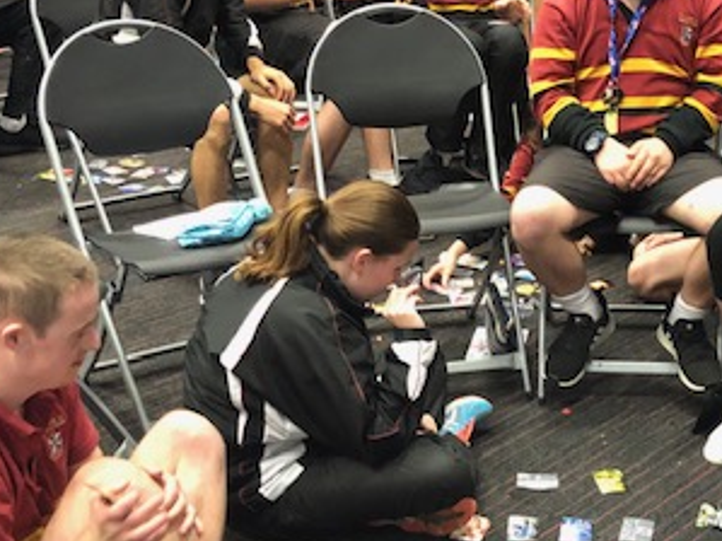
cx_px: 548
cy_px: 357
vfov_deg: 24.3
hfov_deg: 31.6
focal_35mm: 60
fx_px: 1251
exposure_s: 1/6
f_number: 1.8
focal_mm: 3.99
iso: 80
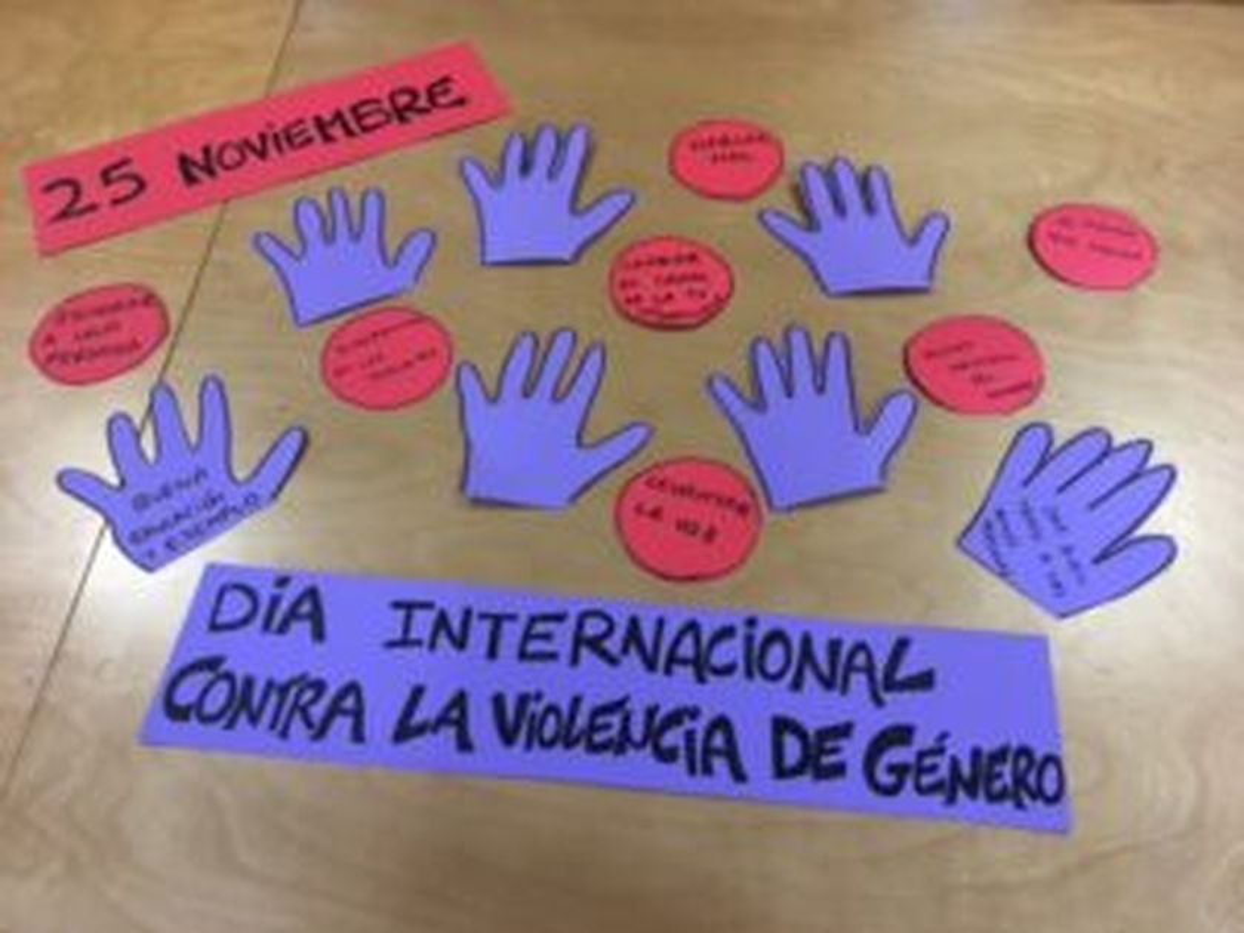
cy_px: 466
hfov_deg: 61.7
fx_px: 1042
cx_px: 622
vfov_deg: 48.2
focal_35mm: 29
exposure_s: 1/33
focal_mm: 4.15
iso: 125
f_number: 2.2
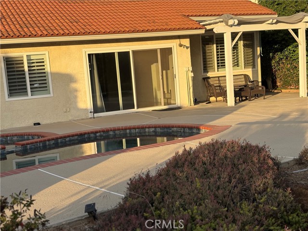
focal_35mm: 52
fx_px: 463
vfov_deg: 28.0
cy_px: 116
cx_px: 154
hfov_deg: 36.8
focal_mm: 5.96
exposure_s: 1/1175
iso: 32
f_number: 1.6
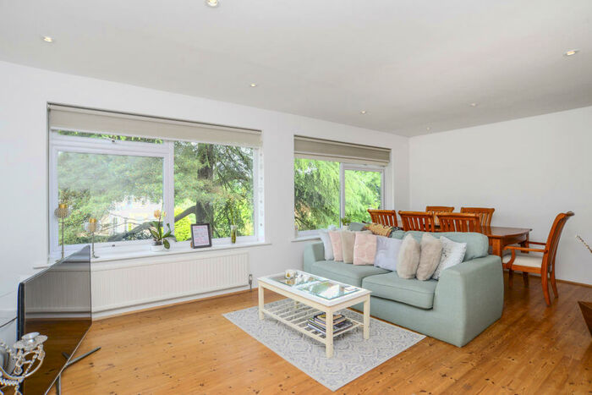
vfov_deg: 67.4
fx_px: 296
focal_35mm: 18
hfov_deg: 90.0
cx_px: 296
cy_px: 198
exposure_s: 1/60
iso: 500
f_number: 9
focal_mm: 18
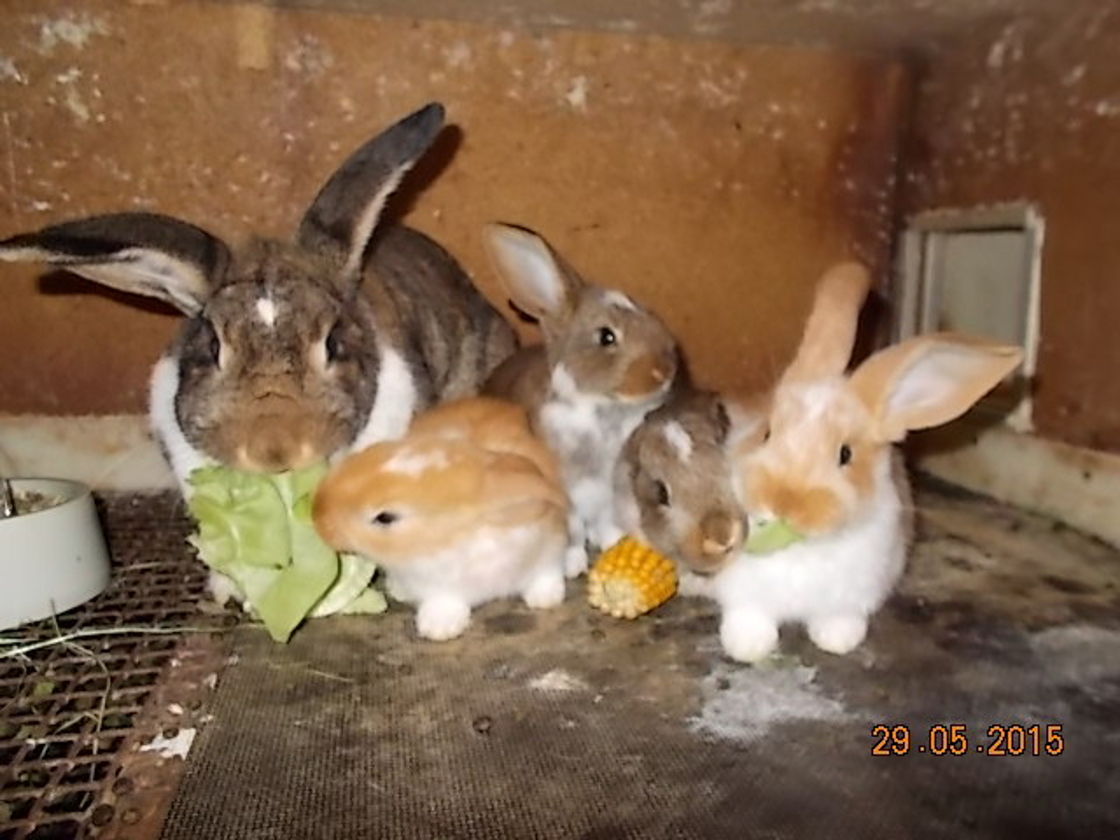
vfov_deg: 53.1
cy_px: 420
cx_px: 560
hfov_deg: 67.3
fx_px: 841
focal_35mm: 26
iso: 200
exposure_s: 1/25
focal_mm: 4.6
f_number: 3.2
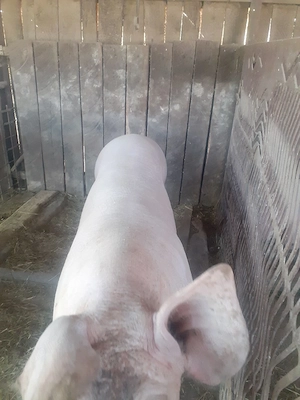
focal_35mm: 27
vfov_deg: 65.3
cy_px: 200
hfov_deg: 51.4
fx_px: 312
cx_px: 150
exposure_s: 1/50
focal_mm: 3.6
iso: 200
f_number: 1.9
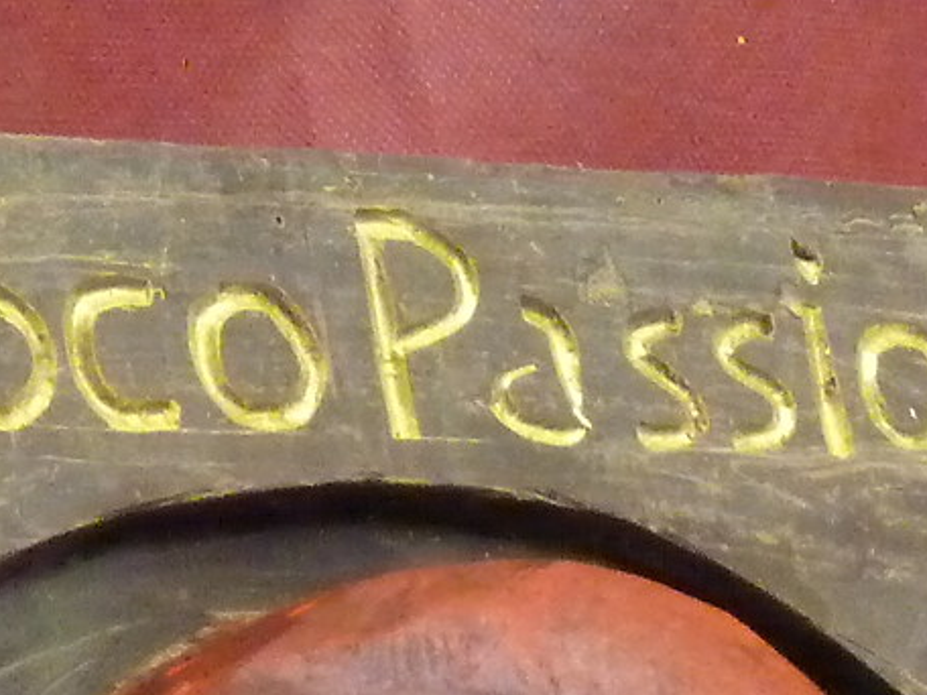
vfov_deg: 2.1
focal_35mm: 706
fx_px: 18906
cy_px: 1825
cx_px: 1065
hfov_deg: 2.8
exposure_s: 1/60
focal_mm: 23.7
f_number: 3.6
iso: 800
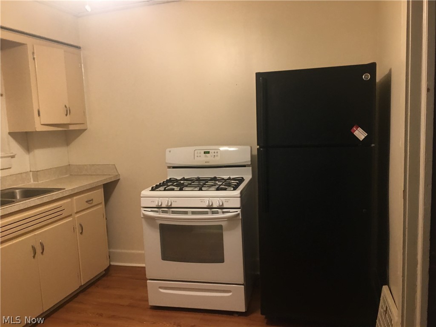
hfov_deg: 61.7
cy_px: 164
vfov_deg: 48.2
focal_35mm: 29
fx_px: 365
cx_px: 218
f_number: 2.2
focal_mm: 4.15
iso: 80
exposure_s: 1/10
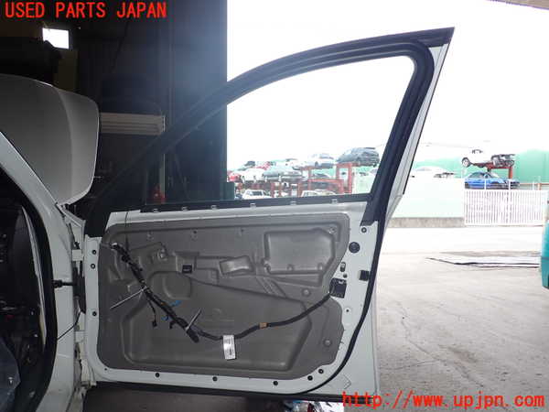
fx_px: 396
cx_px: 274
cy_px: 206
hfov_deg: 69.4
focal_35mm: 25
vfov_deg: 54.9
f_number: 2.8
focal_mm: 4.5
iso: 100
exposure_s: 1/160
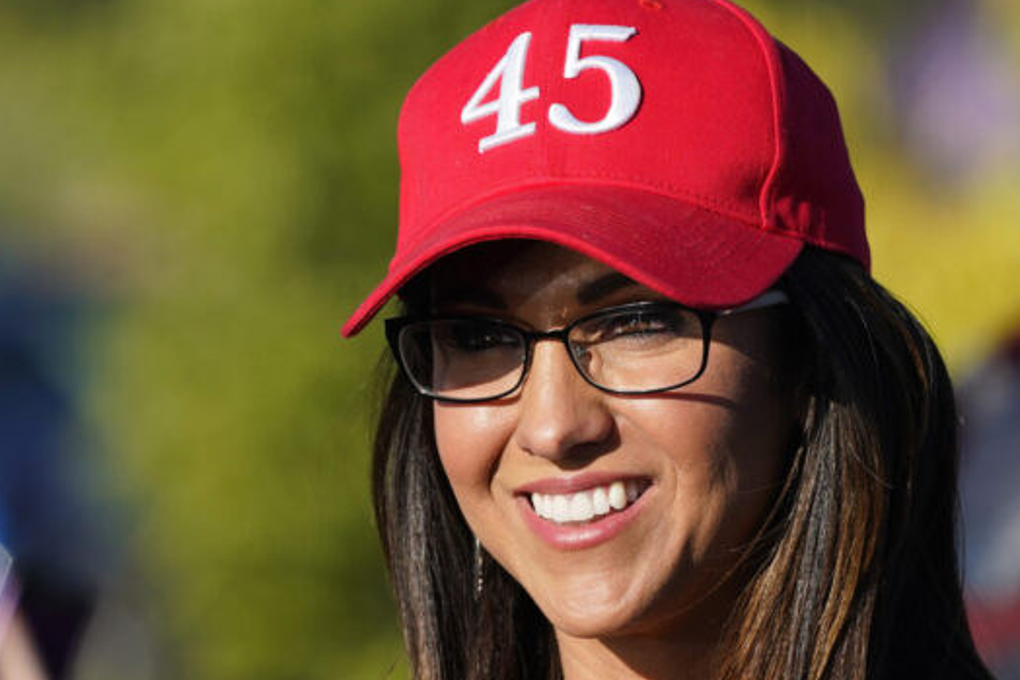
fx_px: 16116
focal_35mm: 569
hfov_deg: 3.6
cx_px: 642
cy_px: 533
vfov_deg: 2.4
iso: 500
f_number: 5.6
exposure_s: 1/2500
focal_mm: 291
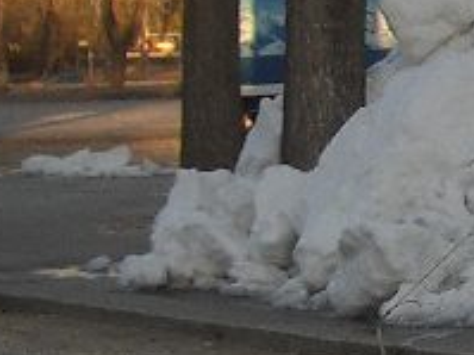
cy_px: 138
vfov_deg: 8.2
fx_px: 2463
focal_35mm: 180
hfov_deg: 10.5
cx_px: 765
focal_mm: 5.8
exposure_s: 1/320
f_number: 2.6
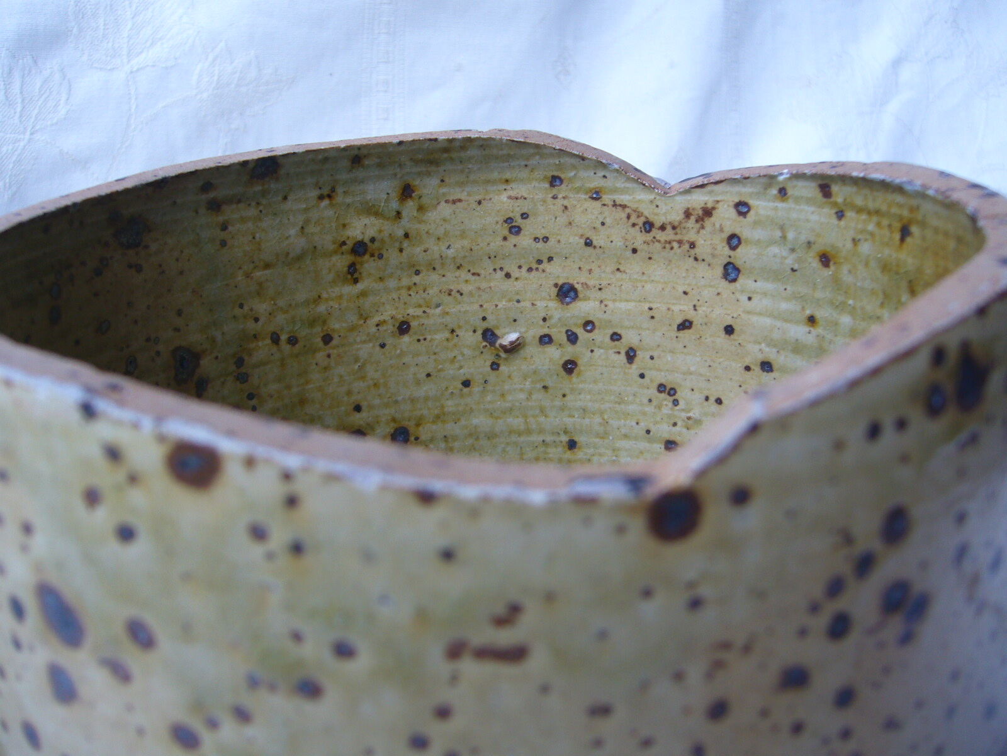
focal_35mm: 35
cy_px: 378
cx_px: 504
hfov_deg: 52.6
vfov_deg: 40.7
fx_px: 1018
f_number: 2.8
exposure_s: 1/30
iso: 80
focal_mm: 5.8
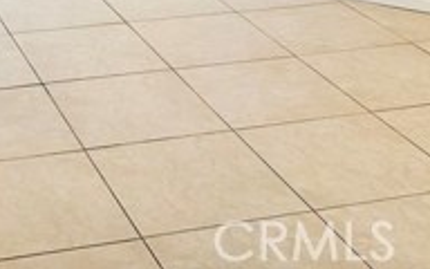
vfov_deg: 13.3
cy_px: -265
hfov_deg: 23.5
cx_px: 18
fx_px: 996
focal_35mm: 85
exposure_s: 1/120
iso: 200
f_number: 1.78
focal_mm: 6.86
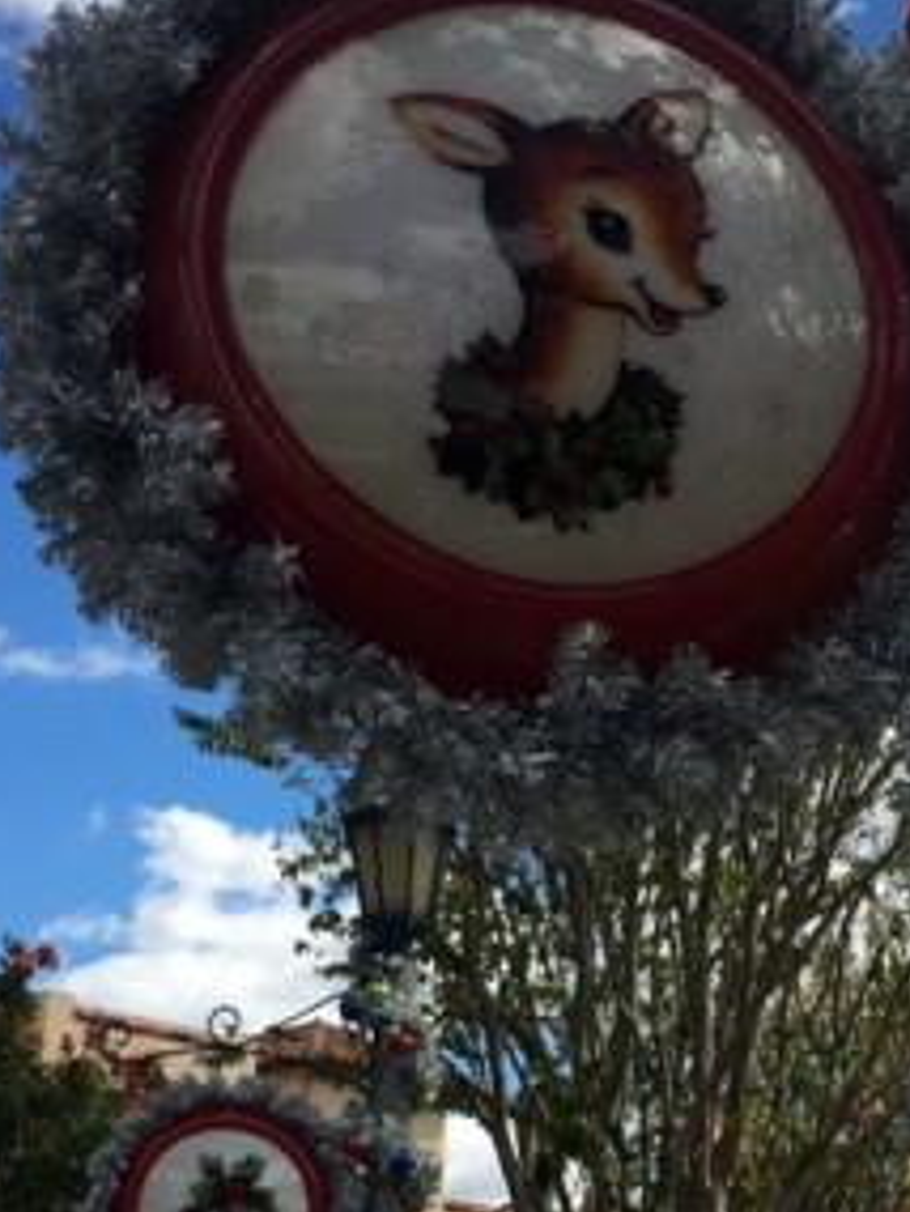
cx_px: 659
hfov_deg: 23.8
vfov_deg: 31.4
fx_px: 2137
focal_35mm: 61
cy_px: 829
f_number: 2.2
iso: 25
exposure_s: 1/1876
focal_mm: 4.15
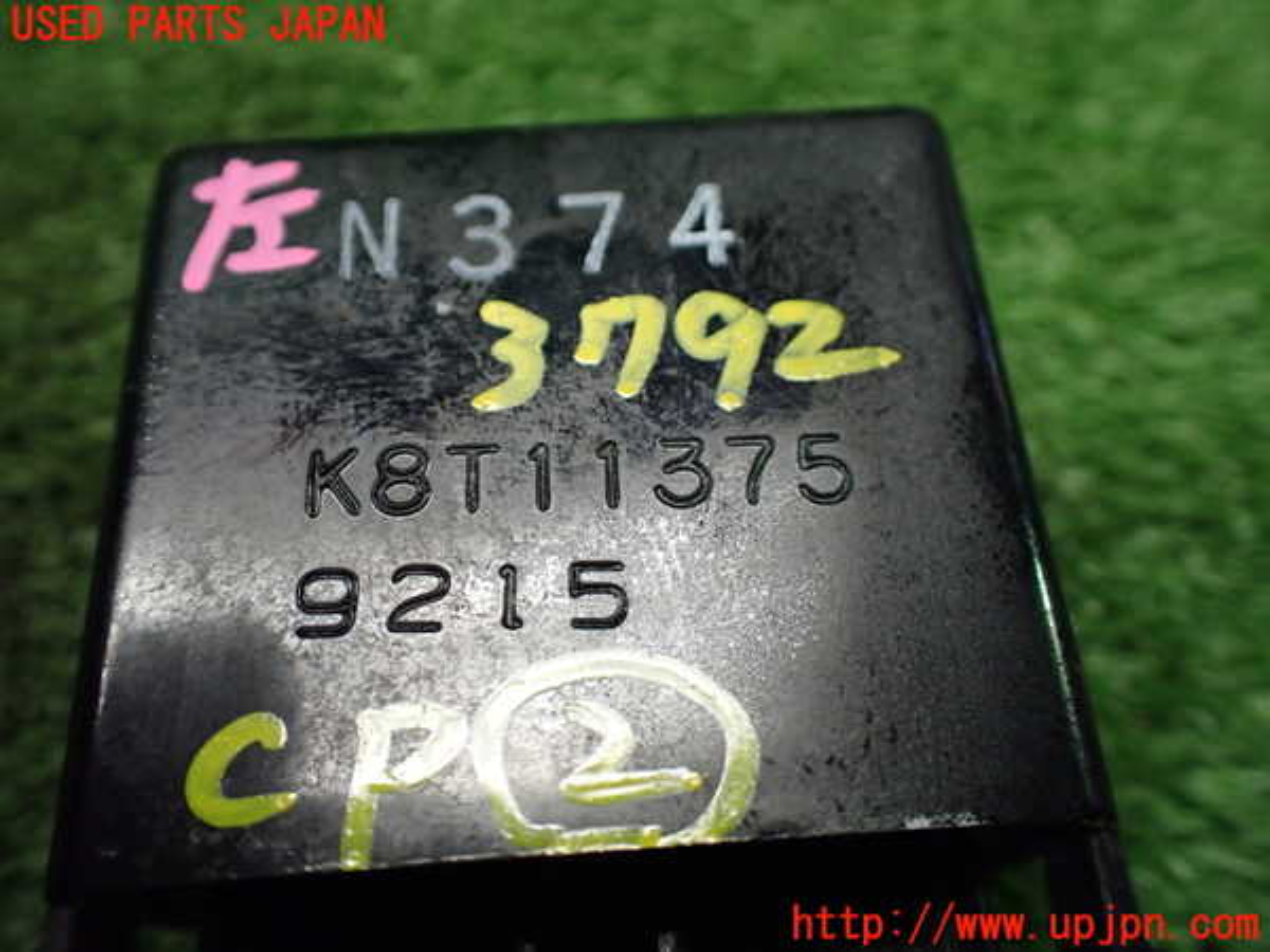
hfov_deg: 60.0
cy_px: 476
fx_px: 1101
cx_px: 635
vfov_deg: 46.8
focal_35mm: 30
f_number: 2.3
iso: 500
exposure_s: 1/125
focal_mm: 5.4
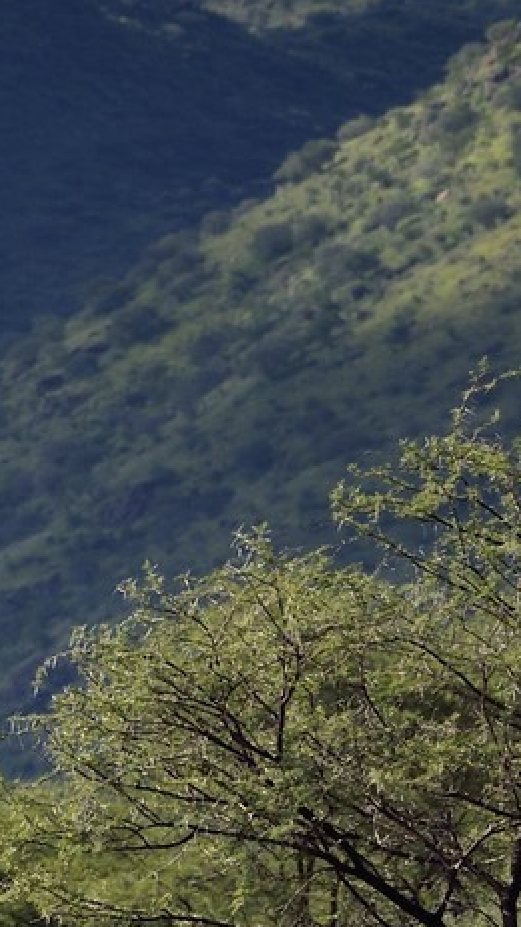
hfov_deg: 1.7
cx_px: -942
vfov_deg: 3.0
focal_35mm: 725
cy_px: 762
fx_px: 17799
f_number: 10
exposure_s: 1/640
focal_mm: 200
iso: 200
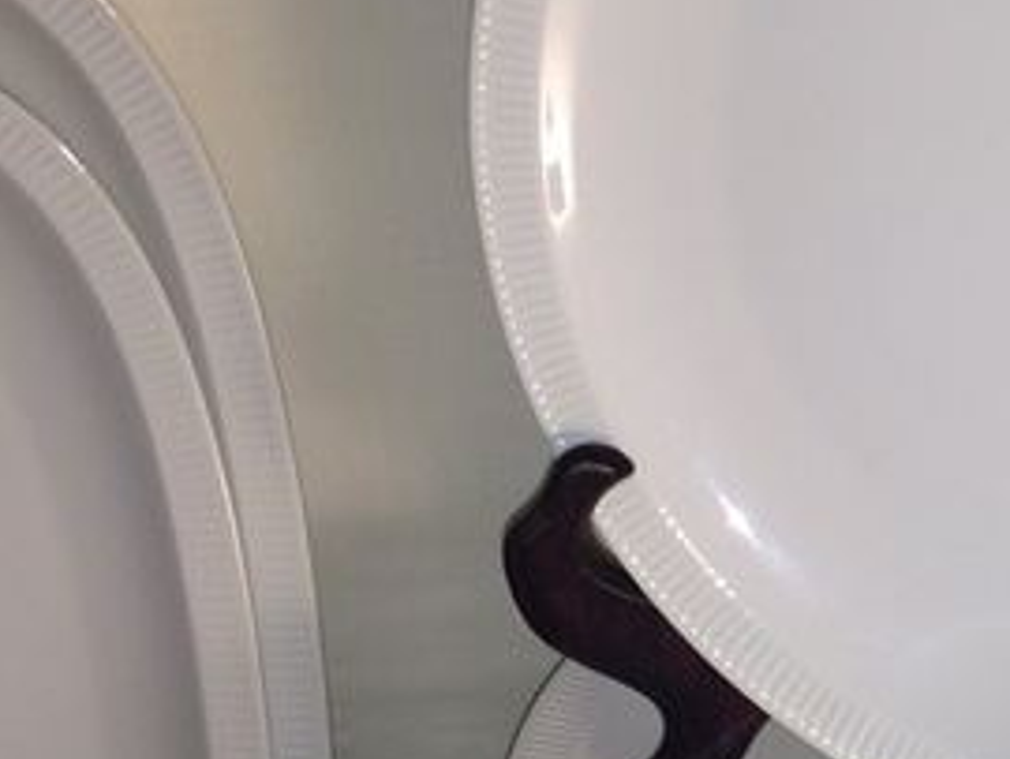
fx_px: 2920
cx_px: 1261
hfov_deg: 18.4
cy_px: 574
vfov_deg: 14.8
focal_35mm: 100
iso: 32
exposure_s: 1/53
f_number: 2.2
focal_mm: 4.12
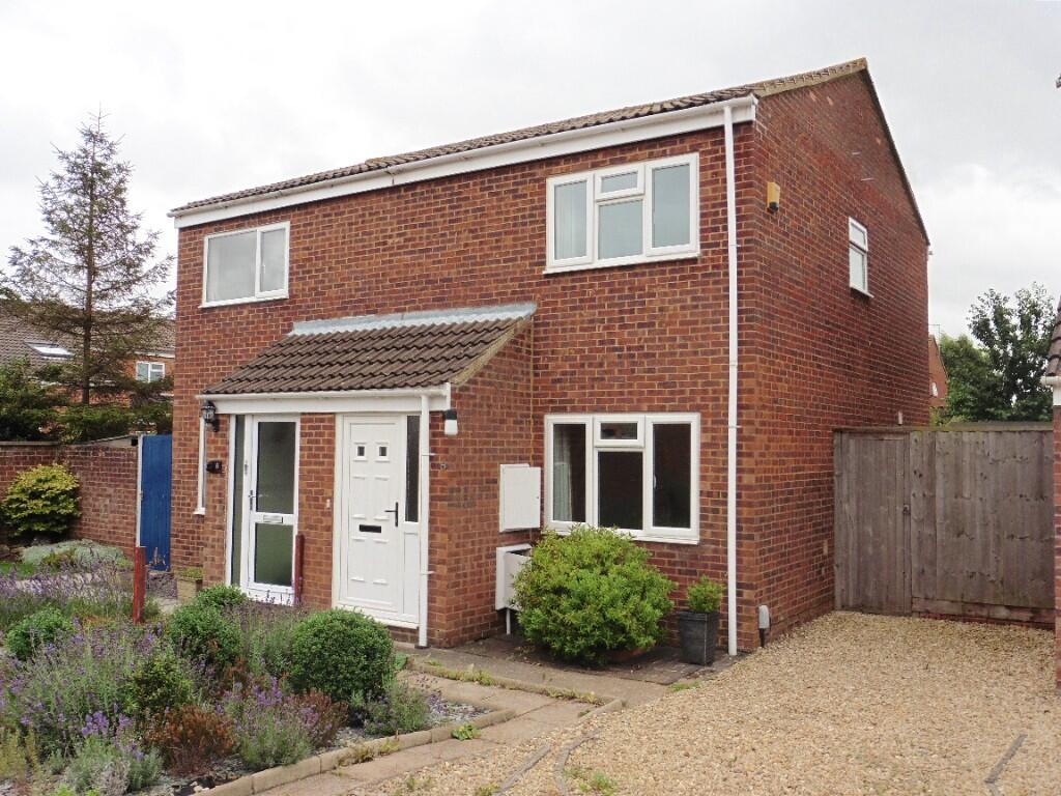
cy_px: 398
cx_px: 530
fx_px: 920
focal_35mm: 30
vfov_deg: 46.8
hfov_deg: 60.0
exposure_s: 1/200
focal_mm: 5.4
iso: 100
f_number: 4.5
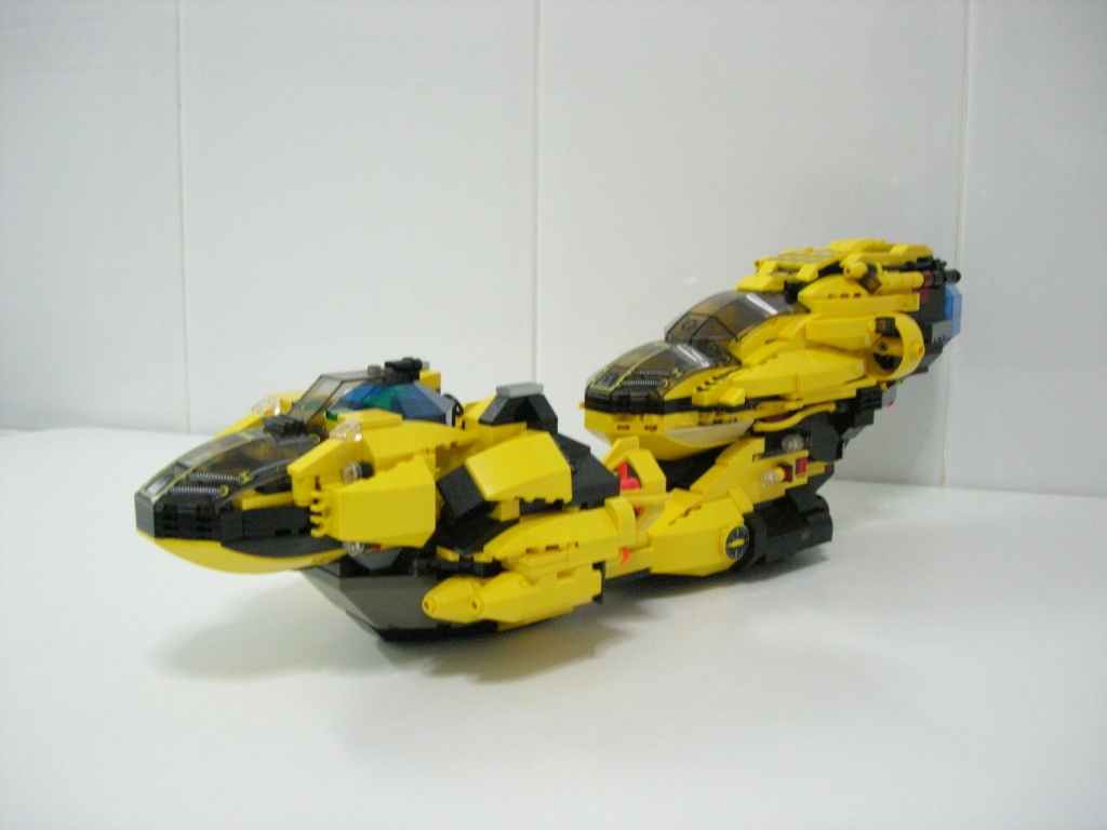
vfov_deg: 37.7
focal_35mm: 38
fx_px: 1215
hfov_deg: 49.0
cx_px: 554
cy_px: 415
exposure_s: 1/40.6
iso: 400
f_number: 2.8
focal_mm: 7.8
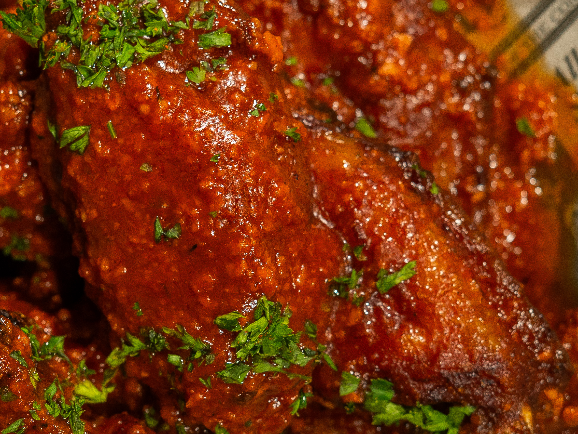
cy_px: 234
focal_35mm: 127
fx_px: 2120
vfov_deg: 11.7
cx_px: 198
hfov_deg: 15.5
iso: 640
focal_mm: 50
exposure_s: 1/100
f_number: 5
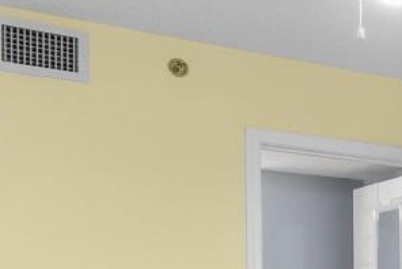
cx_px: 762
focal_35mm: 82
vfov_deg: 16.2
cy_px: 302
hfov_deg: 18.3
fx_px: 917
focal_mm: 10
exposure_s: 1/8
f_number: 4.5
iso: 100
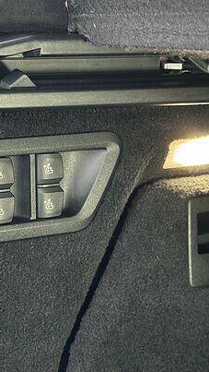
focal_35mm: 71
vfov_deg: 29.7
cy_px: 186
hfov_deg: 16.8
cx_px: 25
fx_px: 699
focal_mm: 6.76
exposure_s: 1/30
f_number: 1.78
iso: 640
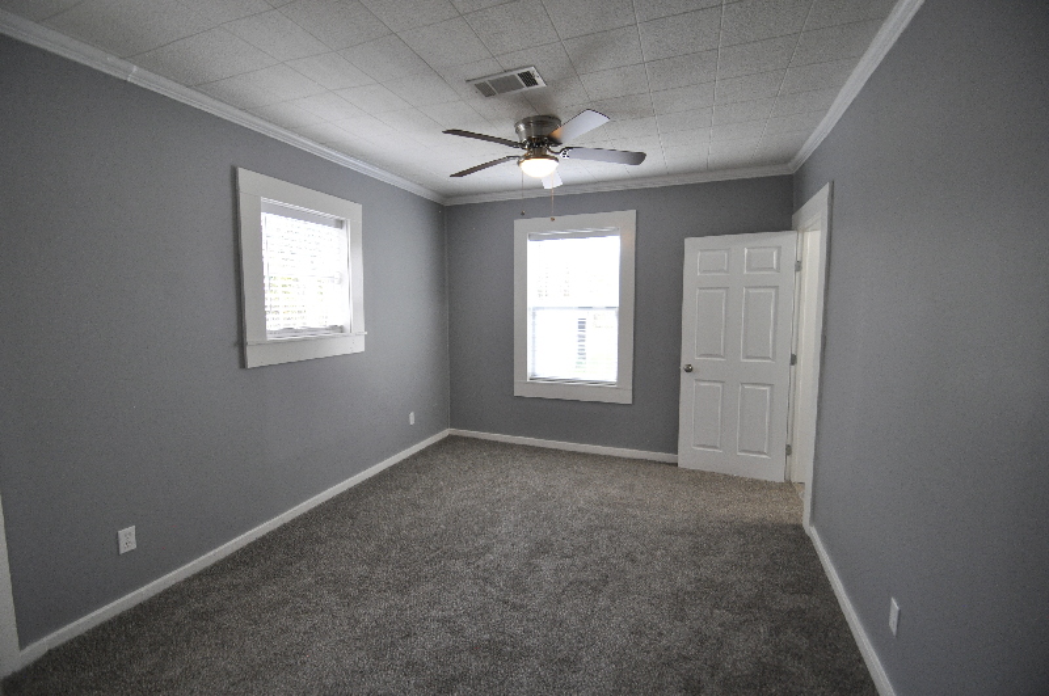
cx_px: 524
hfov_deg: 100.5
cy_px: 348
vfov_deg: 77.2
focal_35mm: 15
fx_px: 436
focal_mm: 10
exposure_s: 1/60
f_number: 4
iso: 800
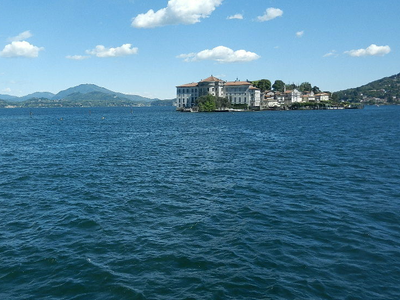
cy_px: 133
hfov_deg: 52.1
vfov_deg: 40.7
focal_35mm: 35
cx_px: 152
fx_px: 405
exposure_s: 1/800
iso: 160
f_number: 3.5
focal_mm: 4.5
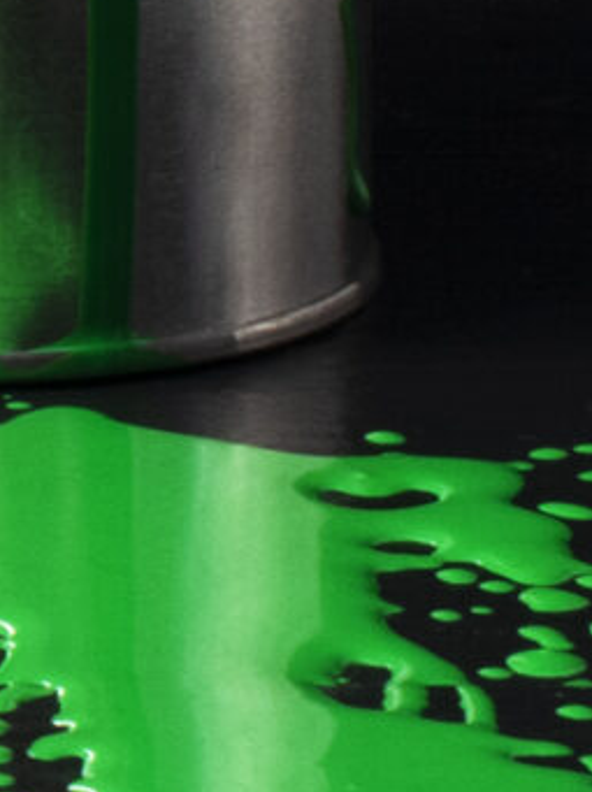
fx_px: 8750
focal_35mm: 383
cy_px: -449
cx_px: -1618
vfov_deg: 5.1
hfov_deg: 3.7
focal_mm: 35
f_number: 18
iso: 500
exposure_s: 1/100
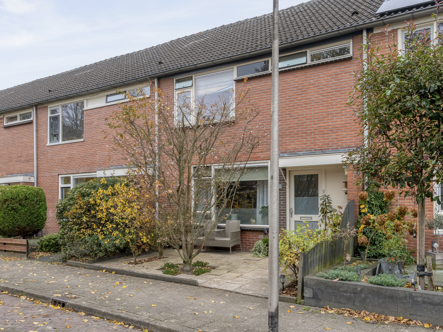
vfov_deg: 48.2
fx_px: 371
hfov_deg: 61.6
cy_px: 164
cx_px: 241
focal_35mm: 29
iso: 800
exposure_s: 1/125
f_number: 10
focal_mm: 16.3
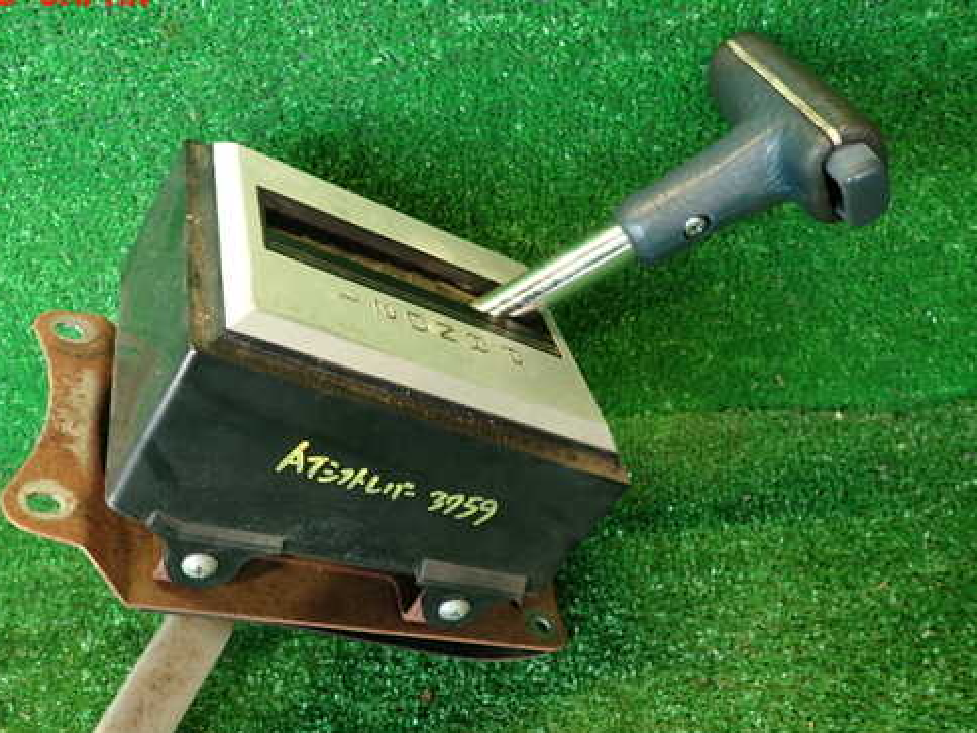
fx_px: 875
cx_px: 388
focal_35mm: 31
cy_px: 422
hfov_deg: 57.9
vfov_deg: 45.3
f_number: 2
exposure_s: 1/30
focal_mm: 4.5
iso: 200
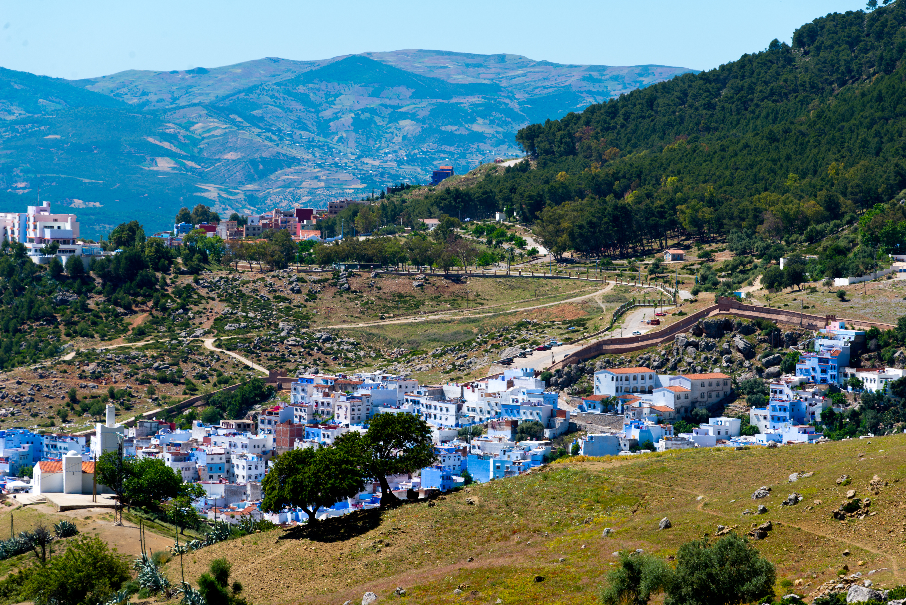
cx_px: 453
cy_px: 302
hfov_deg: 12.8
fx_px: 4028
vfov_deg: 8.6
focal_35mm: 160
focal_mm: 160
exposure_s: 1/200
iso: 100
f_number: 8
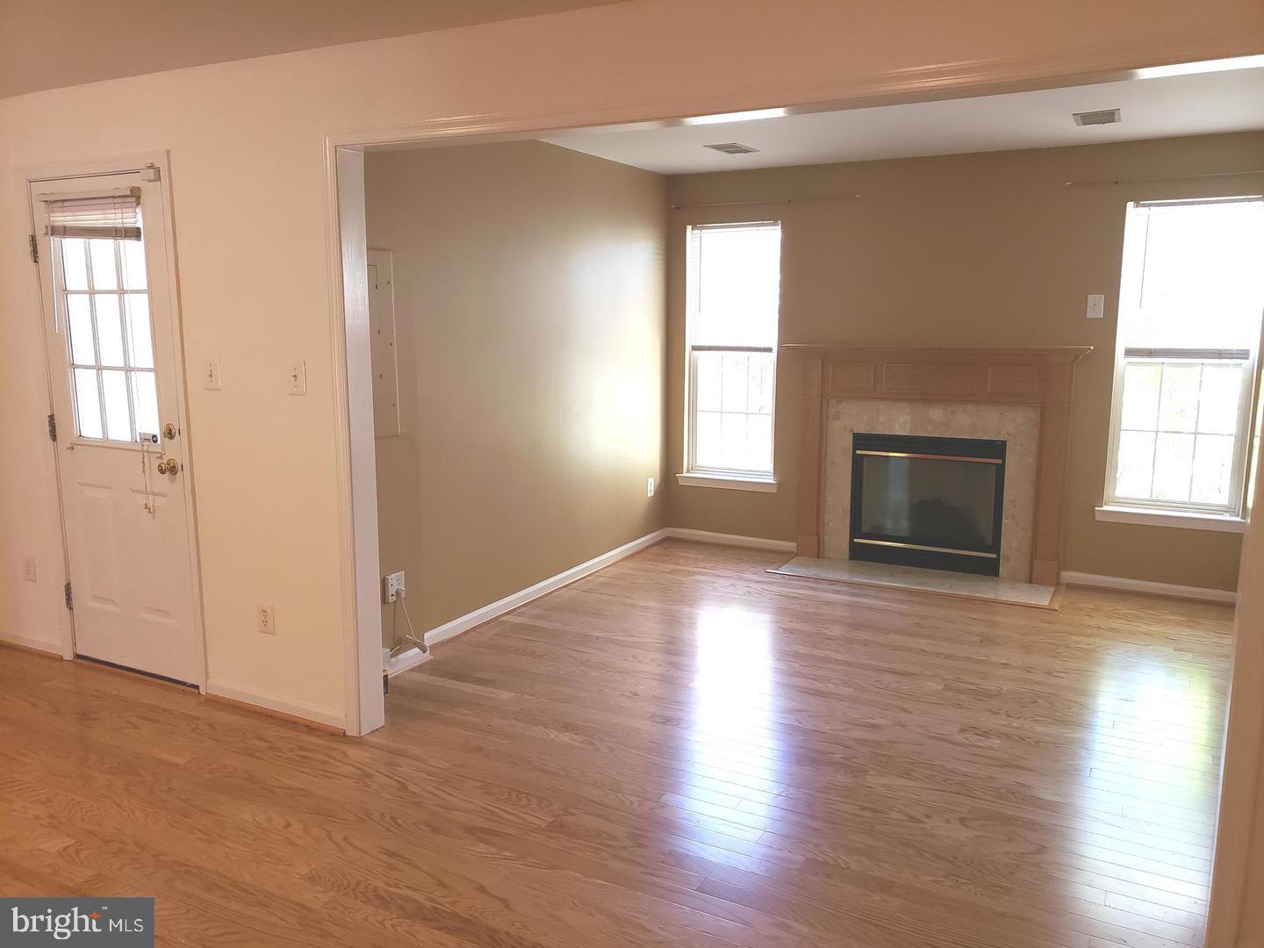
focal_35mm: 26
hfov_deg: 67.3
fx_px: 949
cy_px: 474
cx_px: 632
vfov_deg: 53.1
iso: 200
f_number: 1.5
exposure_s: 1/60
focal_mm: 4.3
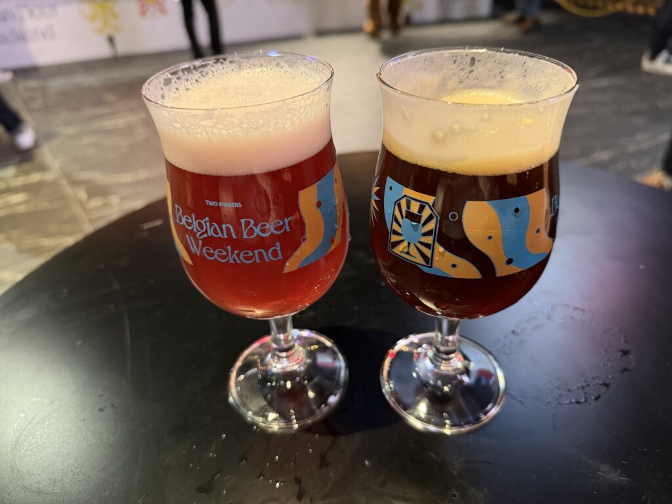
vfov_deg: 56.8
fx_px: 466
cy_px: 252
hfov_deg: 71.6
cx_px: 336
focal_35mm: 24
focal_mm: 6.76
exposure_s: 1/33
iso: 800
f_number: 1.78
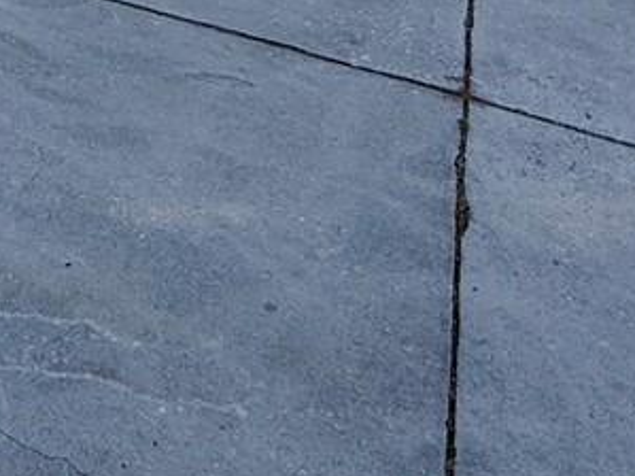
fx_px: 1375
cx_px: -87
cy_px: -669
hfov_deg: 24.1
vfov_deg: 13.8
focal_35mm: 75
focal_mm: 2.22
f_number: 2.2
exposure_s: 1/510
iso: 64
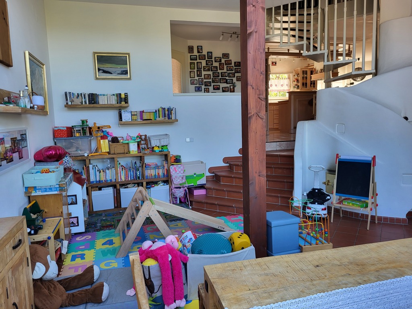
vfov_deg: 53.1
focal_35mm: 26
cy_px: 154
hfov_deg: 67.3
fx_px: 309
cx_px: 206
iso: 64
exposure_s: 1/100
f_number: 1.8
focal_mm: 5.4
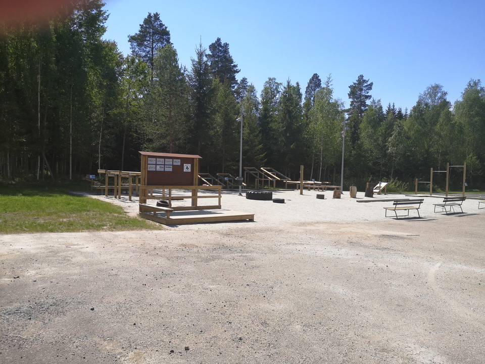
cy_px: 182
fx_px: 378
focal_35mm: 27
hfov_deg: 65.3
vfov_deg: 51.4
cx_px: 242
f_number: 1.8
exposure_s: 1/2481
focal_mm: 3.95
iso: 50
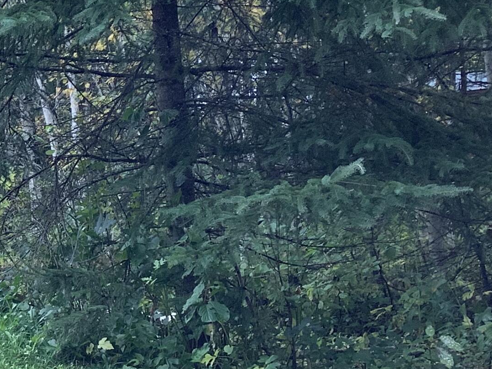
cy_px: 161
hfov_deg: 20.8
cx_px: -122
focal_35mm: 87
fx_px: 1237
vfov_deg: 17.0
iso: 50
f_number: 2.4
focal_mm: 3.3
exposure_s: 1/120
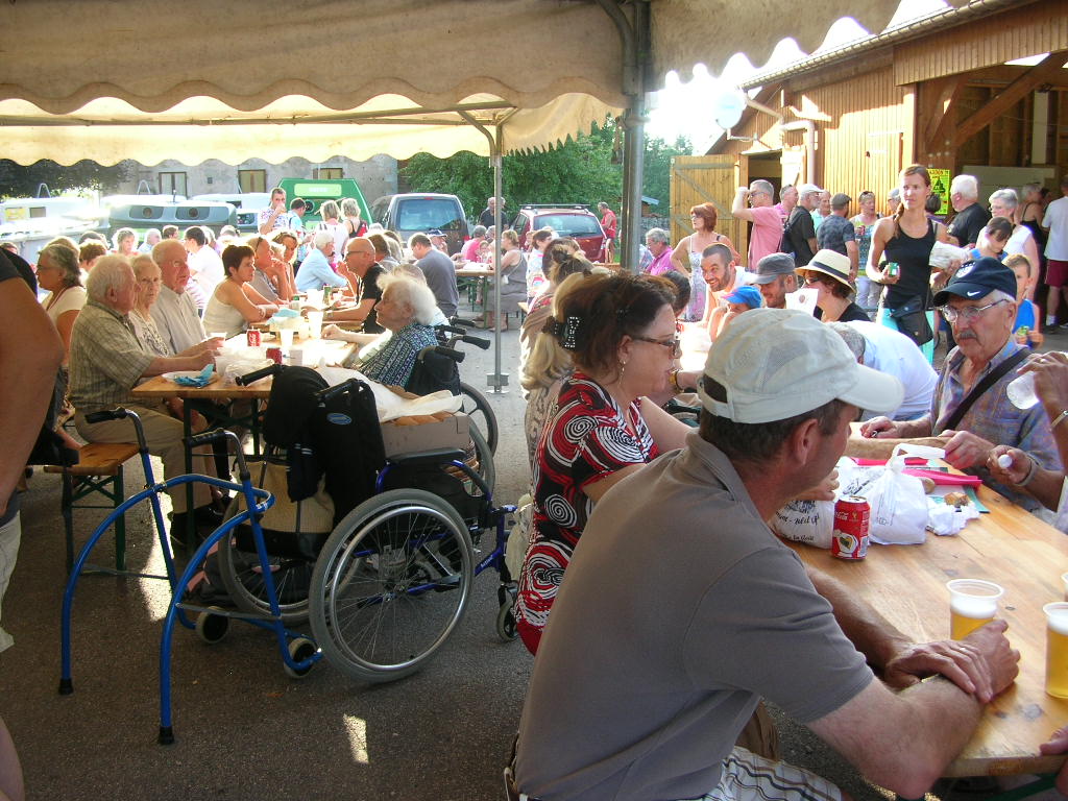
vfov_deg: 40.7
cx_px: 534
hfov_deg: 52.6
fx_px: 1080
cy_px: 400
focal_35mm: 35
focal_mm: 5.8
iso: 50
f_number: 2.8
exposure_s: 1/68.5
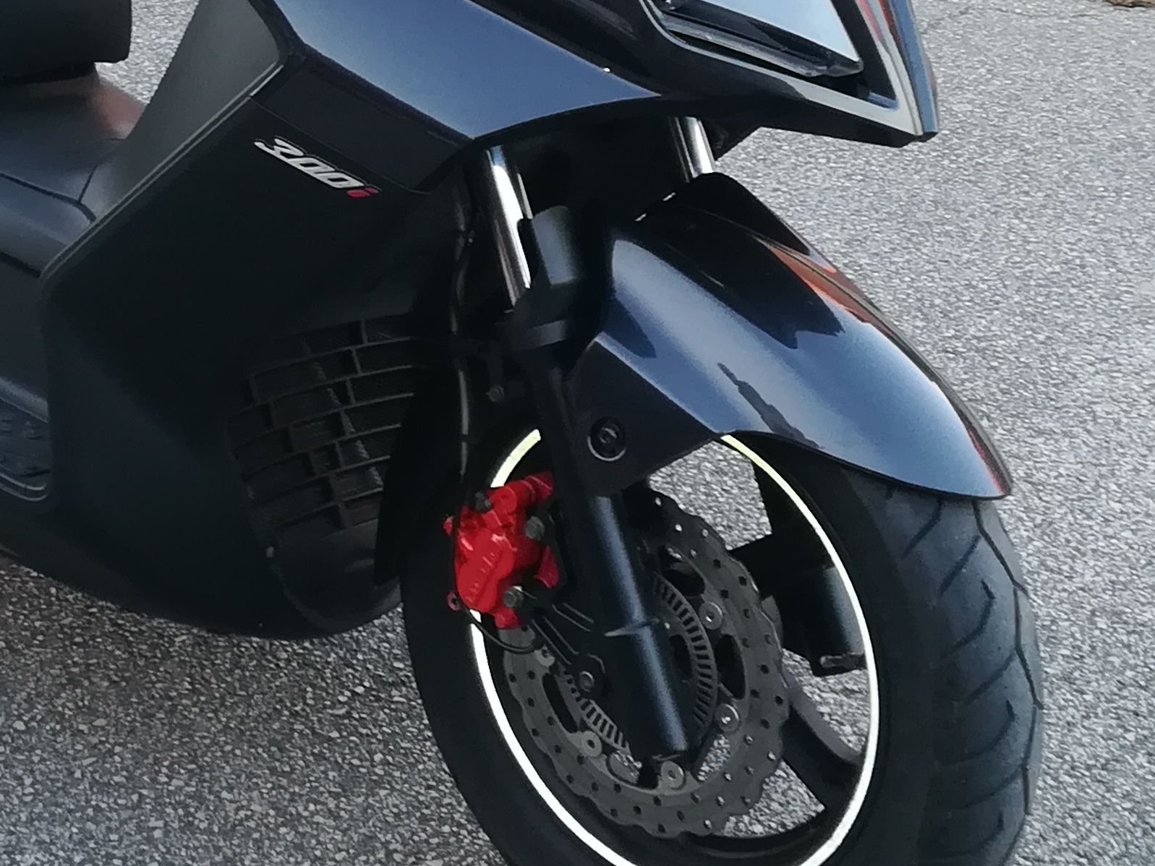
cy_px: -44
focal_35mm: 82
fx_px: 2736
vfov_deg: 17.5
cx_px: 186
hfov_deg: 23.4
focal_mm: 3.83
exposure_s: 1/33.3
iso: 100
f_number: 2.2
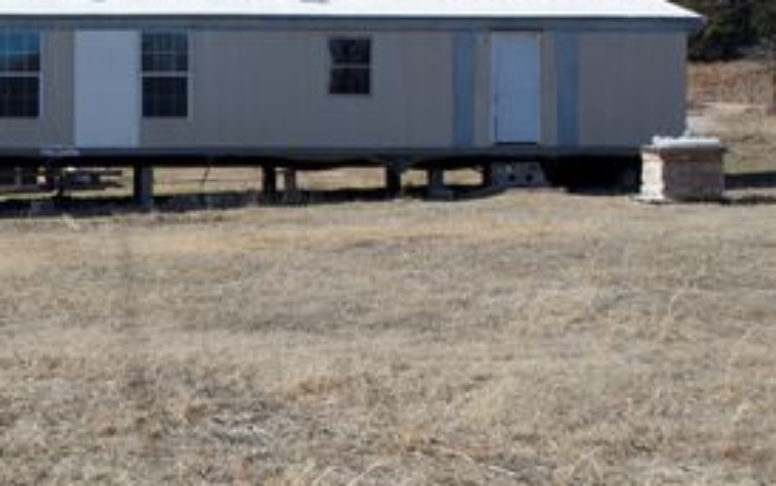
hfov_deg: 29.6
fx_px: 1418
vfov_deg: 19.4
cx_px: 111
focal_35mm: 67
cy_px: 155
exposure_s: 1/250
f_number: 8
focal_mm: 24
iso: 100
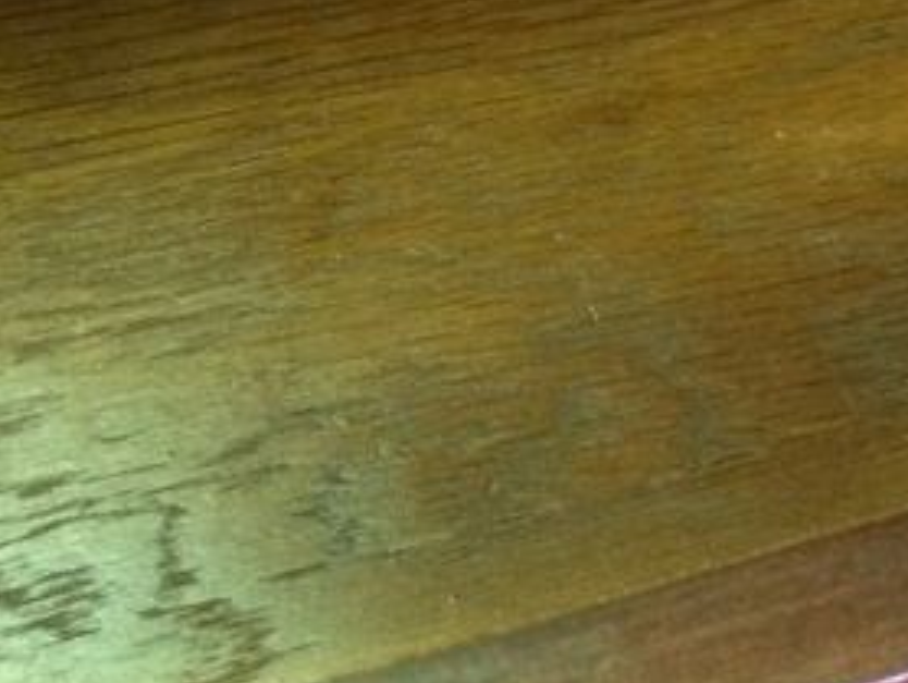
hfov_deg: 19.5
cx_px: 944
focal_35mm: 97
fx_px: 2547
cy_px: 25
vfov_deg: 15.0
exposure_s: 1/20
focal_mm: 4.12
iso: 320
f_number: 2.2
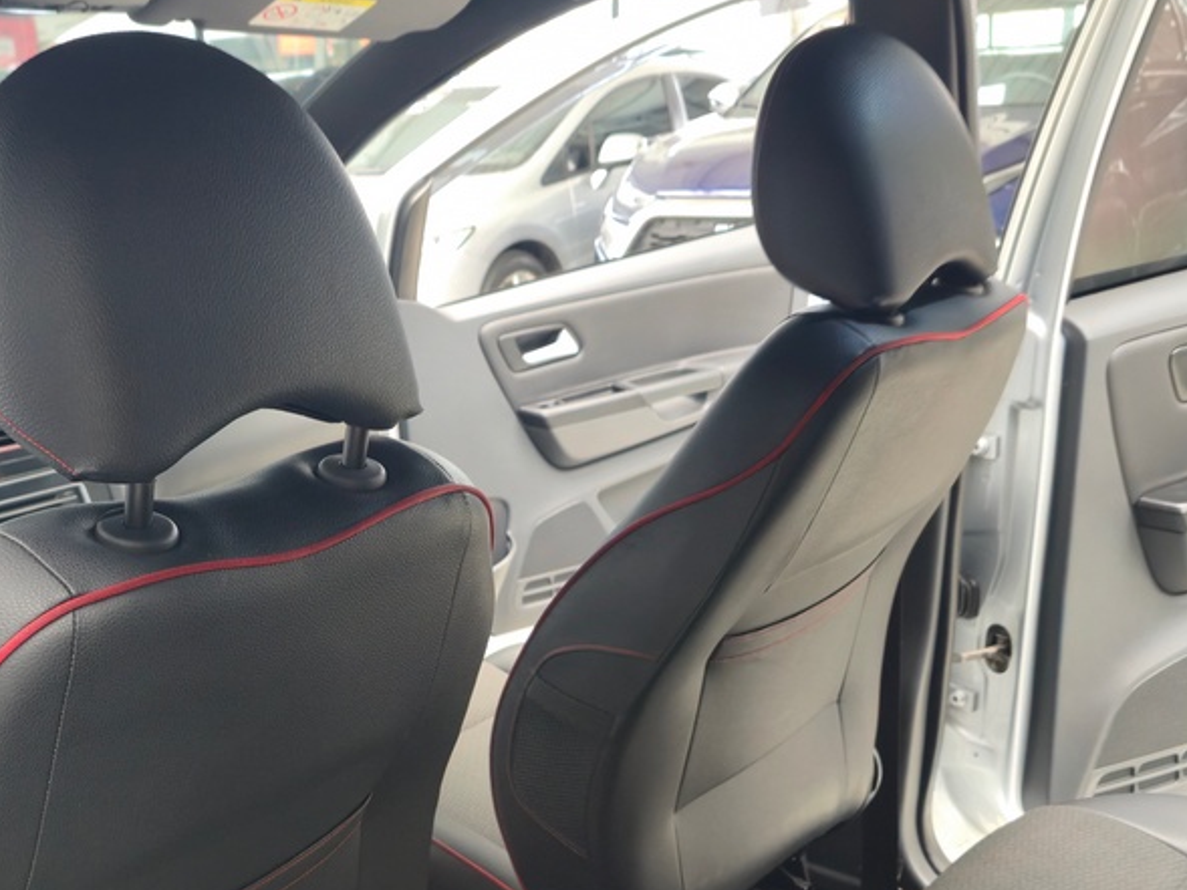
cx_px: 385
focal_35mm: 40
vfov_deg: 35.7
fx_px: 1372
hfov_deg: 46.0
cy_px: 582
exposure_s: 1/40
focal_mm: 6.3
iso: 200
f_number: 1.7
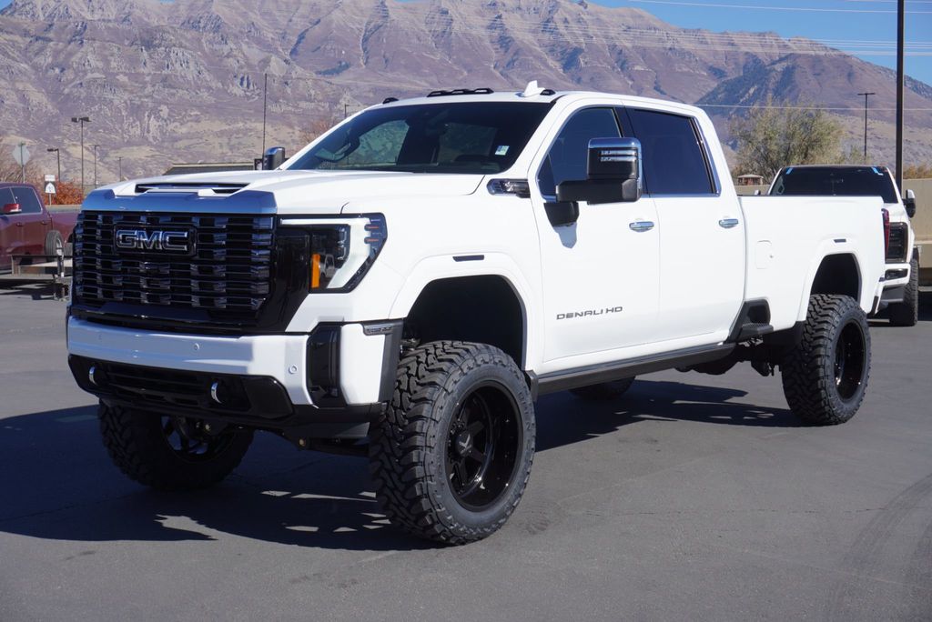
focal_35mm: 51
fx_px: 1321
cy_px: 311
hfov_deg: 38.9
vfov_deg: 26.5
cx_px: 466
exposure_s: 1/250
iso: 100
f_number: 9
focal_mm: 34
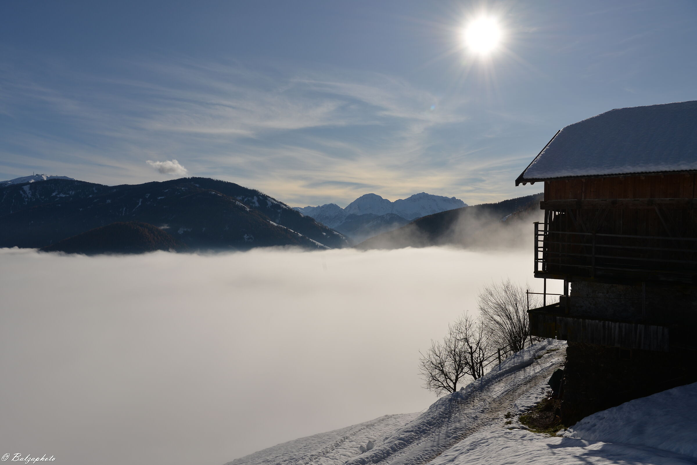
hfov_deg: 60.3
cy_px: 232
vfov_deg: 42.4
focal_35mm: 31
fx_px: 600
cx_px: 348
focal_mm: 31
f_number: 11
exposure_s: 1/1000
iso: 100
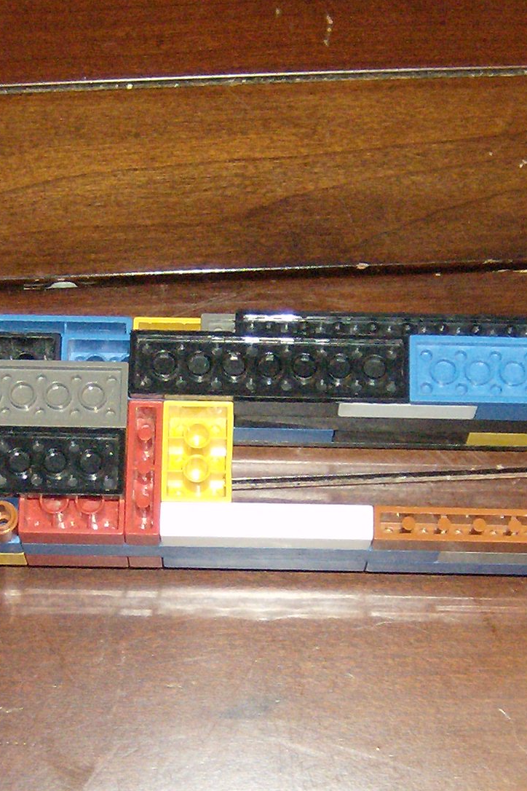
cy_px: 576
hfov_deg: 14.1
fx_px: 2130
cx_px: 228
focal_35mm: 97
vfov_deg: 20.9
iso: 200
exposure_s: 1/60
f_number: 2.8
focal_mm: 6
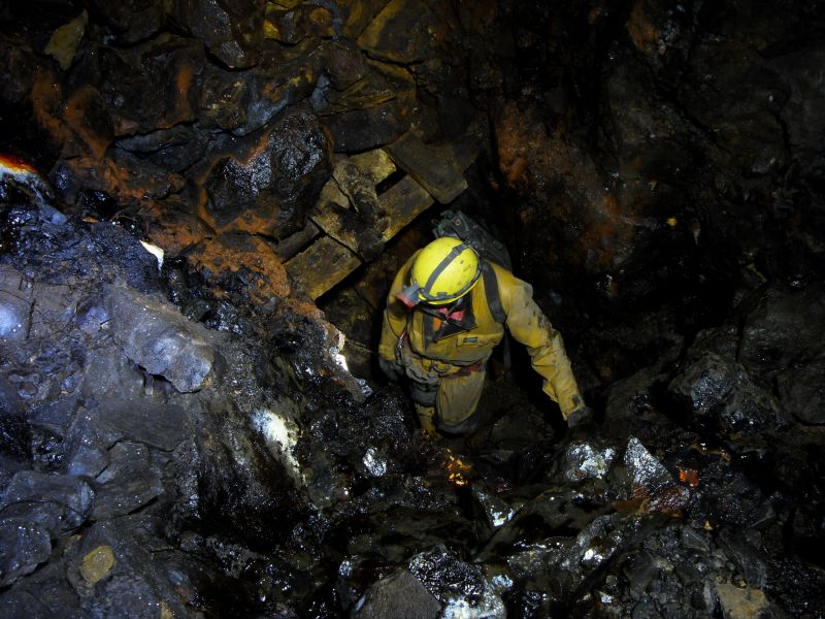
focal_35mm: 39
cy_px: 310
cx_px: 412
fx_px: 929
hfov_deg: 47.9
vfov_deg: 36.8
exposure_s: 6
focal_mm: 6.6
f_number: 6.2
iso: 80
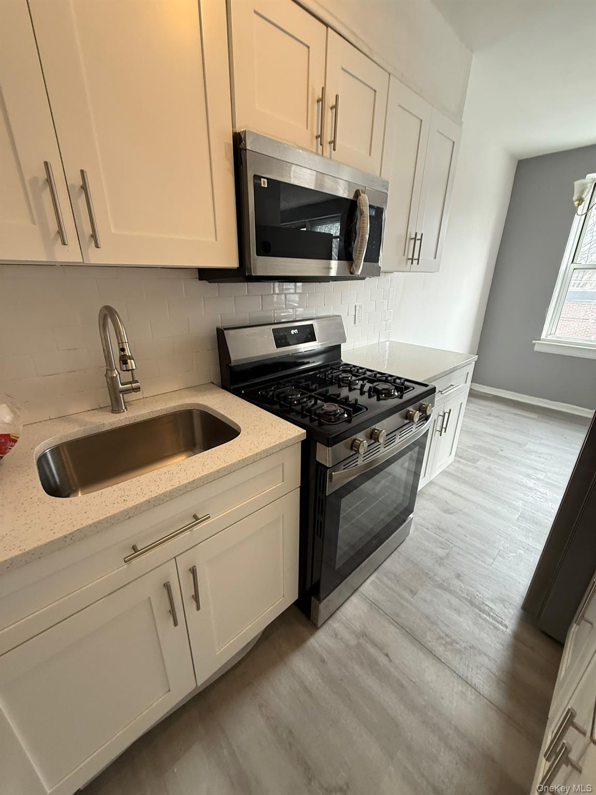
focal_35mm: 14
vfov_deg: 102.1
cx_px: 298
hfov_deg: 85.7
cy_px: 398
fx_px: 321
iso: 250
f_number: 2.2
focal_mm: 2.22
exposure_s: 1/60
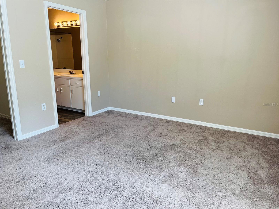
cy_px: 104
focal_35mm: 26
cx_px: 140
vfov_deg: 53.1
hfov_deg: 67.3
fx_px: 210
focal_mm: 5.1
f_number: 1.6
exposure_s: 1/120
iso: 80
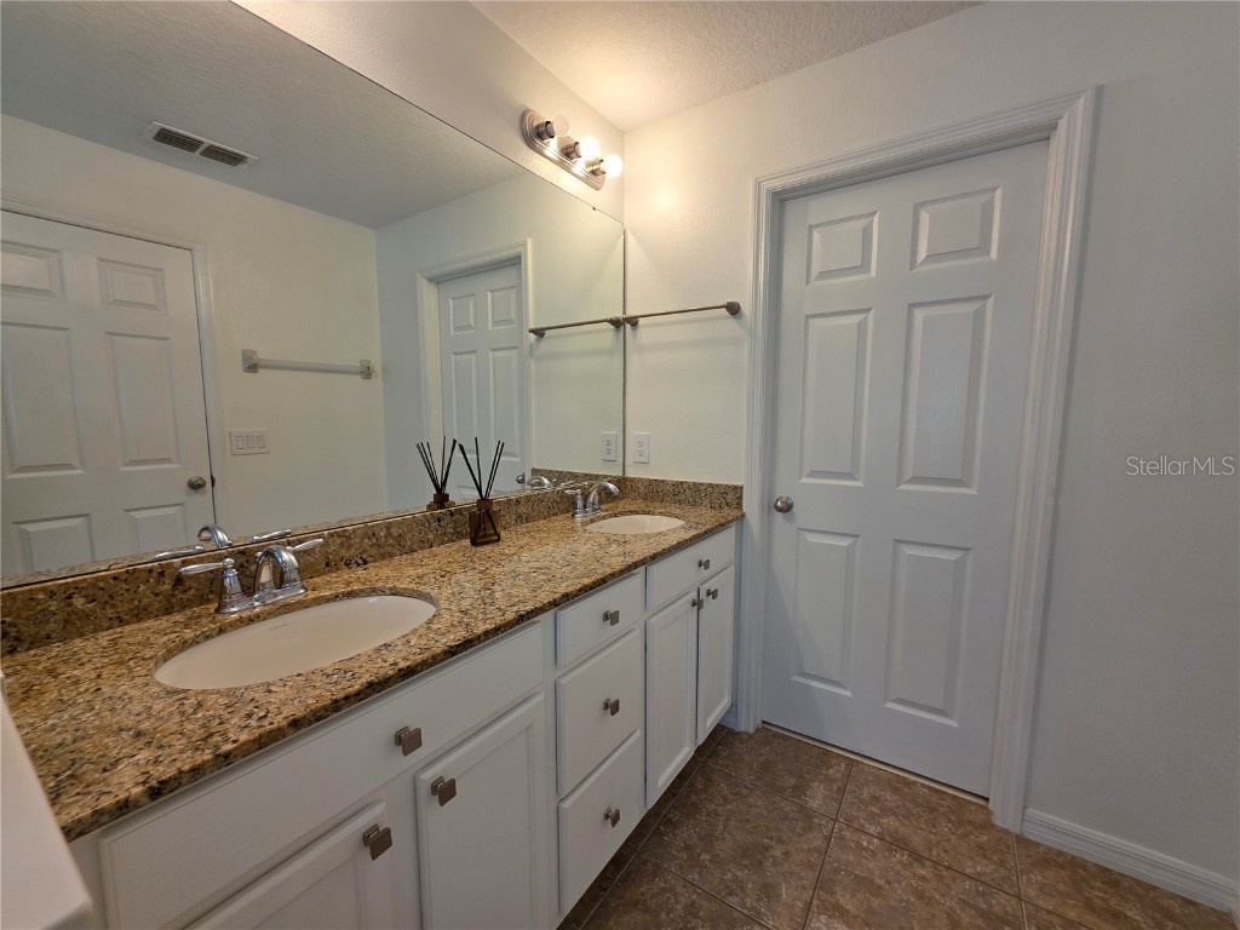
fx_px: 466
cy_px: 465
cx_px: 620
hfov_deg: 106.2
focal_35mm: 13
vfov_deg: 89.9
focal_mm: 2.2
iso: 125
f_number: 1.9
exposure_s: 1/120
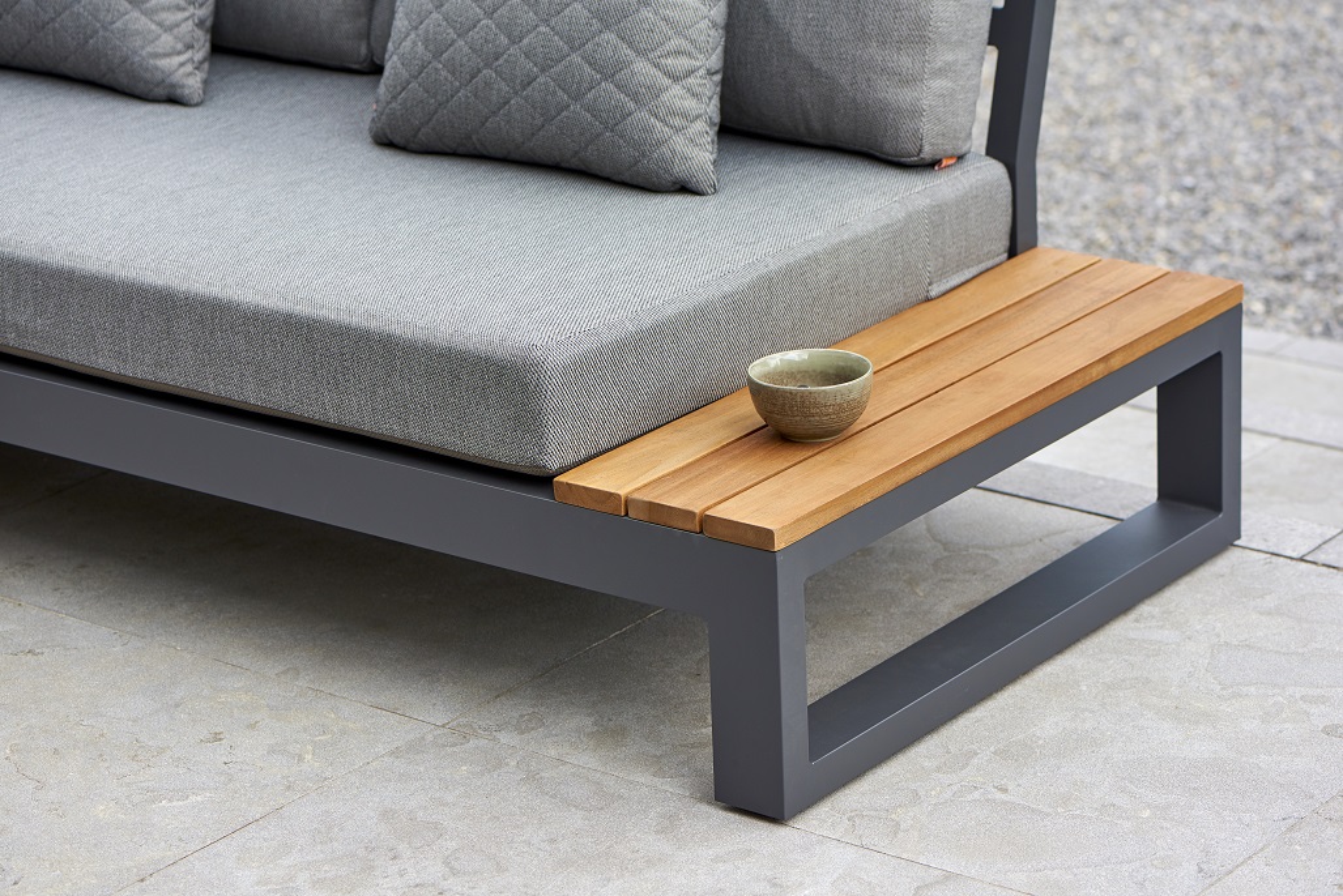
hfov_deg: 19.5
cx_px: 672
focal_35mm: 105
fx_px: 3918
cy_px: 448
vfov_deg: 13.0
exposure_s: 1/250
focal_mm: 105
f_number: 6.3
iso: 125
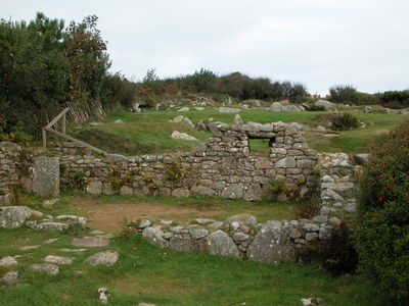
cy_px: 153
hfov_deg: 52.6
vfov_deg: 40.7
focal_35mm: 35
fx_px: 414
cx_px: 204
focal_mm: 8.9
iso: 100
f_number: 5
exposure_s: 1/244
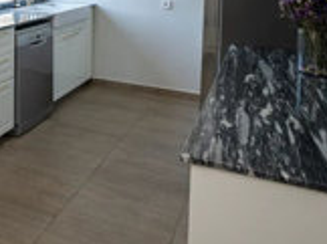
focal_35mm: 38
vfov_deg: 35.7
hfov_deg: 45.4
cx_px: 46
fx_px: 358
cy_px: 32
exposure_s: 1/60
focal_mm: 11
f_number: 5.6
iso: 250
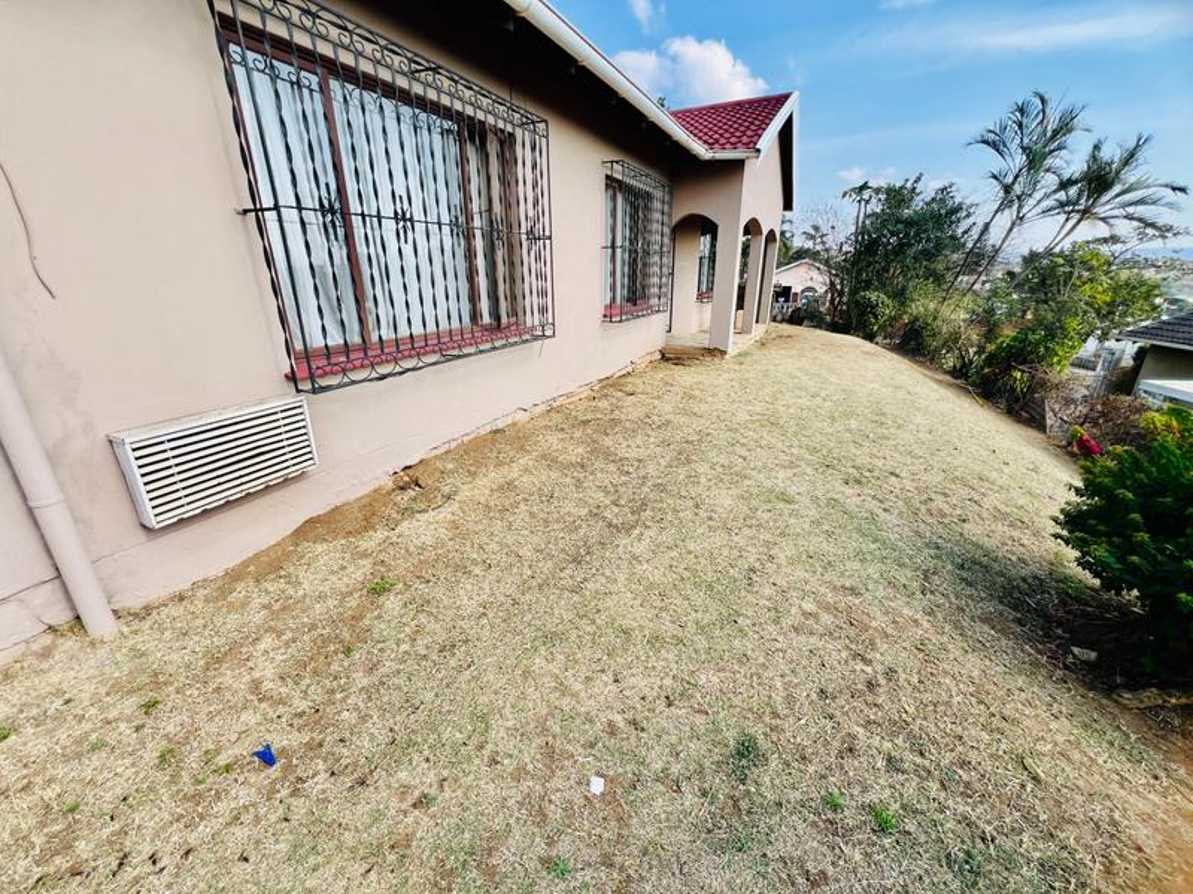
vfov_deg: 89.9
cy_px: 447
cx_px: 596
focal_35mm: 13
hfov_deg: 106.2
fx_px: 448
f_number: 1.8
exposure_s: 1/704
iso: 32
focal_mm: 1.57
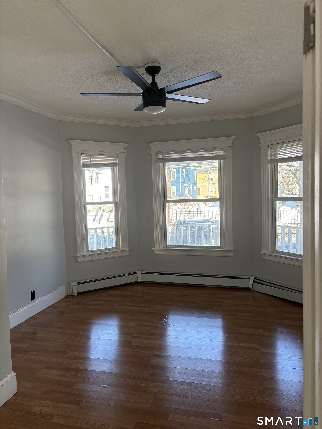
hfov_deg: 53.1
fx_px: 322
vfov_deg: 67.3
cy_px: 214
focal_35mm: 26
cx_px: 161
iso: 125
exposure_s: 1/243
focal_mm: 5.96
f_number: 1.6
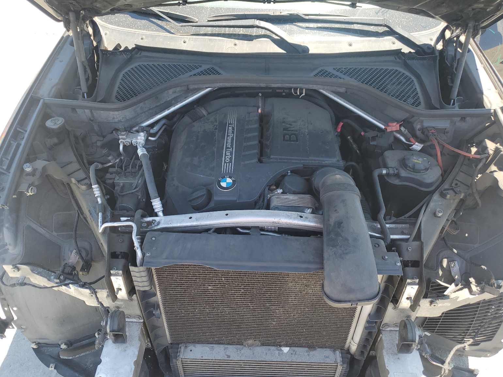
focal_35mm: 27
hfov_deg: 65.3
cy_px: 190
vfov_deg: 51.4
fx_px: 392
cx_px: 251
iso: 50
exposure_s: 1/400
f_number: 1.5
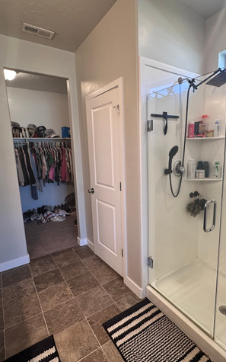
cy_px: 182
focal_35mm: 20
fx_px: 197
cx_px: 129
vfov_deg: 85.1
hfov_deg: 59.4
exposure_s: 1/120
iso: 160
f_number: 2.2
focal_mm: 2.22
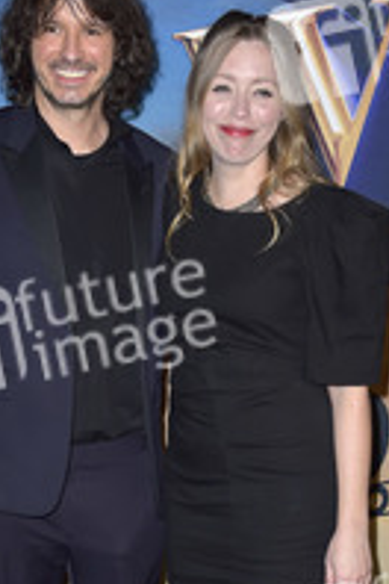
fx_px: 1572
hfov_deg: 14.1
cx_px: 152
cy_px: 478
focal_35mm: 97
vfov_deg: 20.8
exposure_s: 1/250
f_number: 6.3
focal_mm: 48
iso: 320
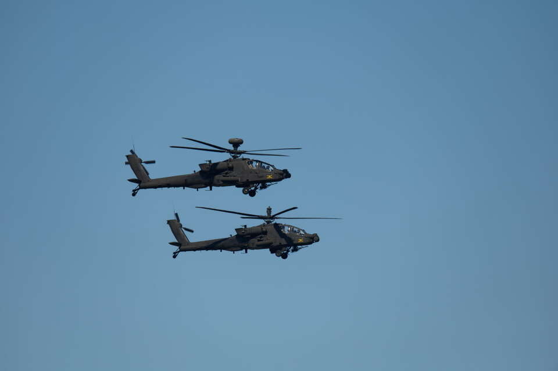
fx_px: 9290
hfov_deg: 3.4
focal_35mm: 600
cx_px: 279
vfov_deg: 2.3
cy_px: 186
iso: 100
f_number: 8
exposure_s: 1/1600
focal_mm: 600
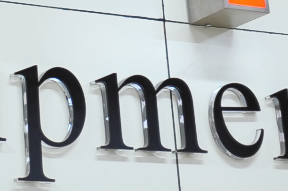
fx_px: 1111
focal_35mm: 139
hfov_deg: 14.3
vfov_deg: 9.4
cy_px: -147
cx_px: -66
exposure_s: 1/50
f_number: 2.8
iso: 400
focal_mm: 20
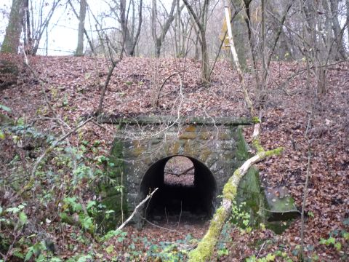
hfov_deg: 56.8
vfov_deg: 44.2
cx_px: 174
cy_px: 131
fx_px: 323
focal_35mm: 32
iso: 250
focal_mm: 5.2
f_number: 3.3
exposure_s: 1/30
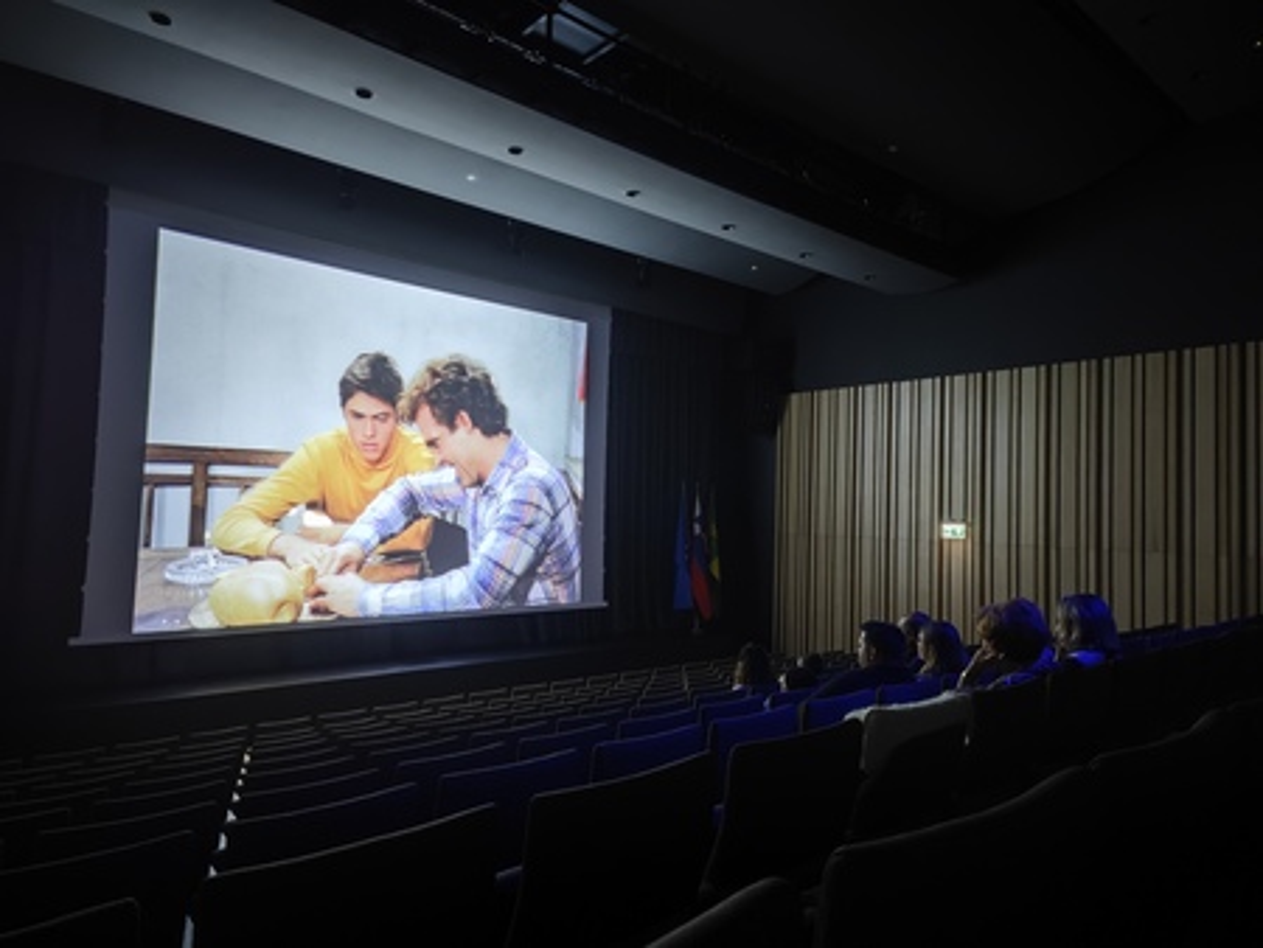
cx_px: 632
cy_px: 474
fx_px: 840
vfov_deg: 58.9
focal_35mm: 23
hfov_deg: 73.9
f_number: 1.8
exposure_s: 1/20
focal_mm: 5.4
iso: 665
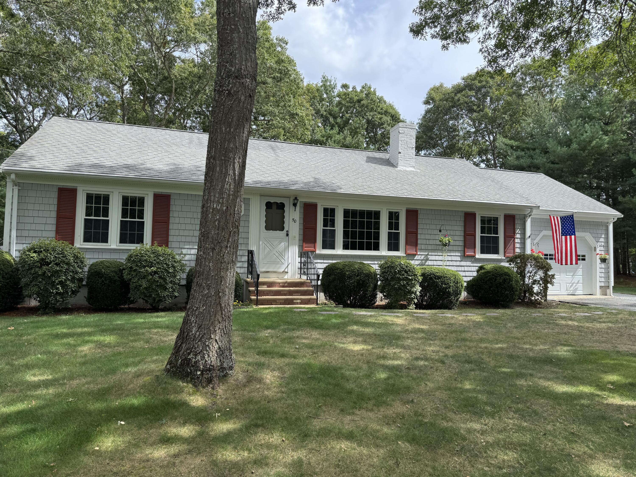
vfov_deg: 56.8
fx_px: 441
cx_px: 318
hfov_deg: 71.6
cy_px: 238
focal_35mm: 24
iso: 80
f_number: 1.78
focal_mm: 6.76
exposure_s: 1/1524
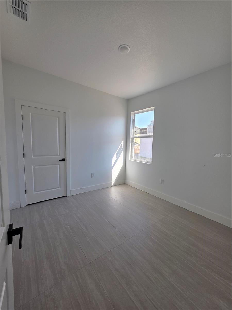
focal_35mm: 13
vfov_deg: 106.2
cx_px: 116
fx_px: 116
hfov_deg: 89.9
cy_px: 155
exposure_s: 1/248
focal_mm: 2.2
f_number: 1.9
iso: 40
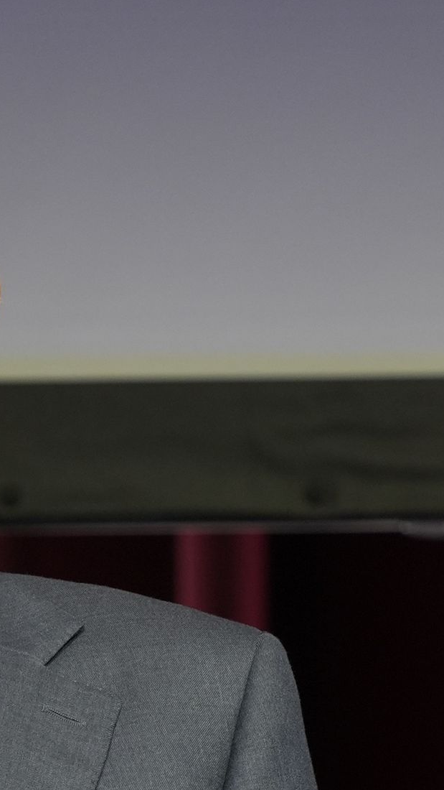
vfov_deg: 4.0
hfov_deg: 2.3
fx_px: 11236
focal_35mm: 537
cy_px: 747
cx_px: 29
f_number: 5
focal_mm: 141
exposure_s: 1/200
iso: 800
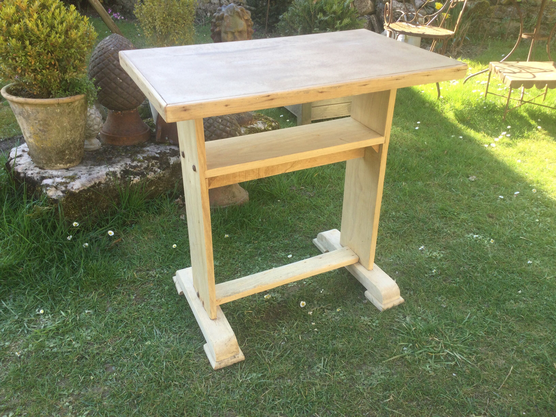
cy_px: 208
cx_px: 278
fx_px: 498
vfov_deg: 45.4
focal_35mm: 31
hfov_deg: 58.4
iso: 25
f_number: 2.4
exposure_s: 1/125
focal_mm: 3.3
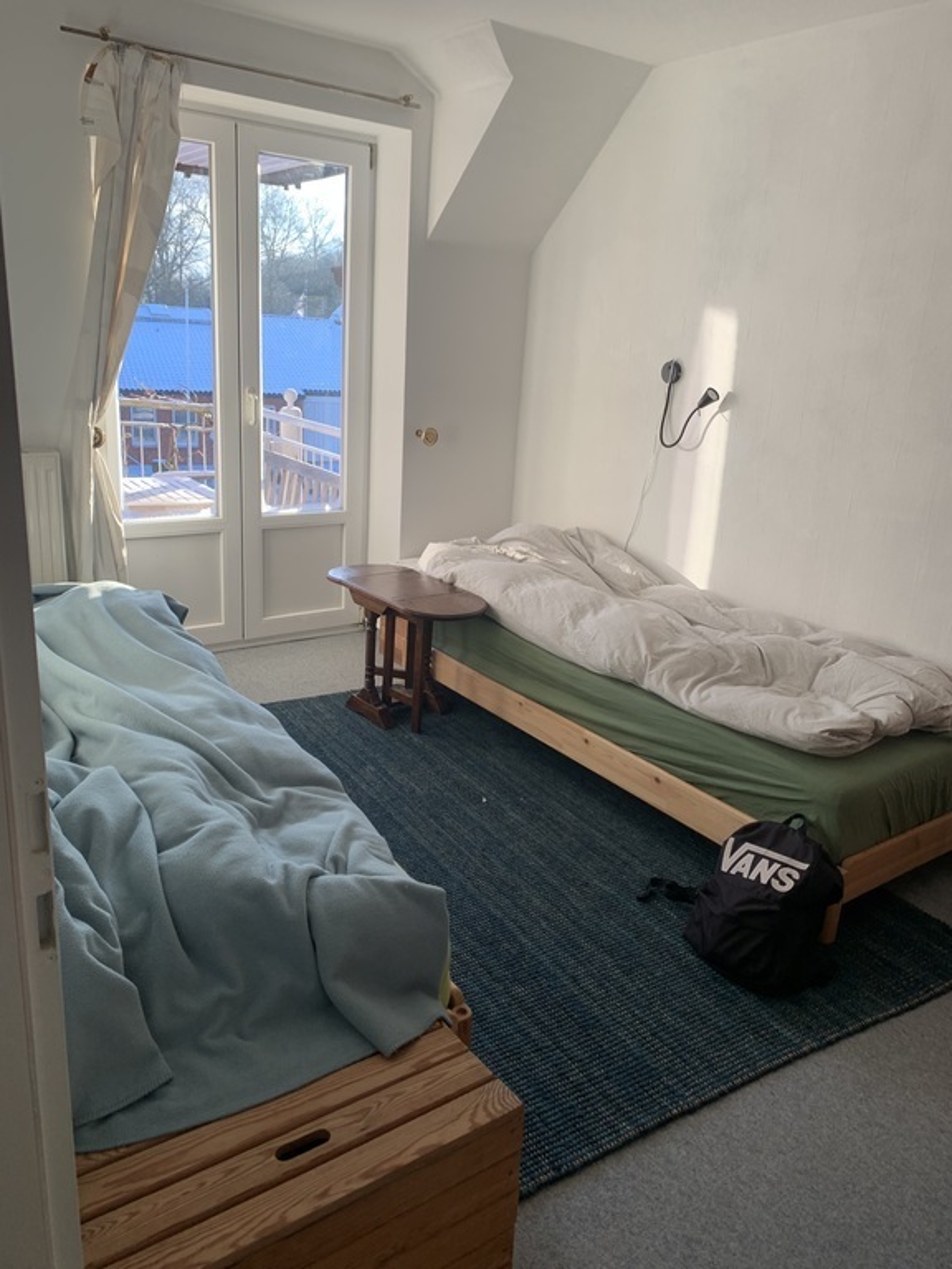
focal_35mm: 26
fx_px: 953
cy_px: 634
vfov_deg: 67.3
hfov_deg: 53.1
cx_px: 476
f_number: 1.8
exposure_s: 1/121
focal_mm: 4.25
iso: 32
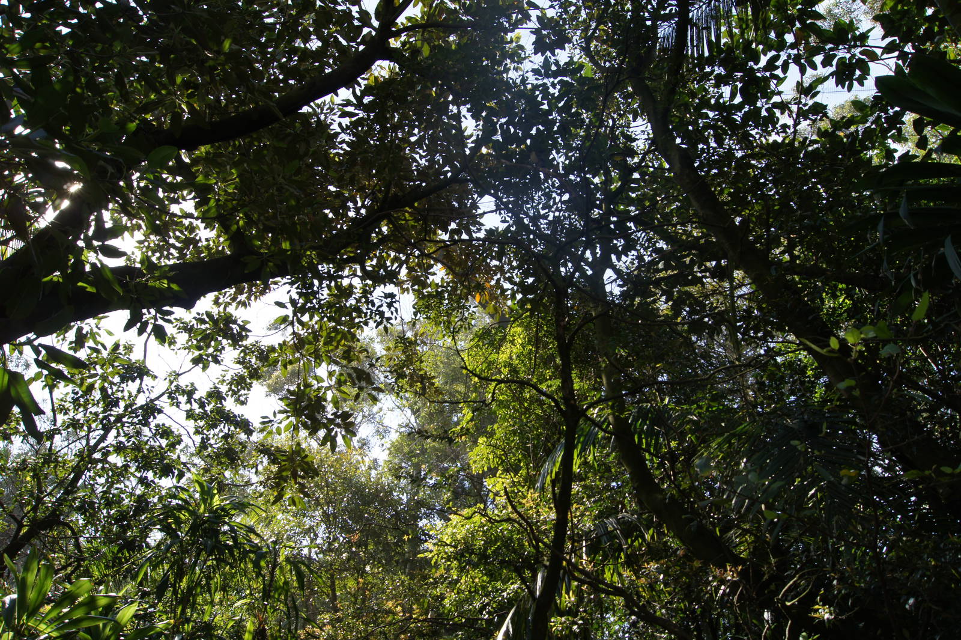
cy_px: 320
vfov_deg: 47.9
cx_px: 480
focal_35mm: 27
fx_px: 720
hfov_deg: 67.4
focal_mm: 18
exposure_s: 1/60
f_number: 8
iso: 100
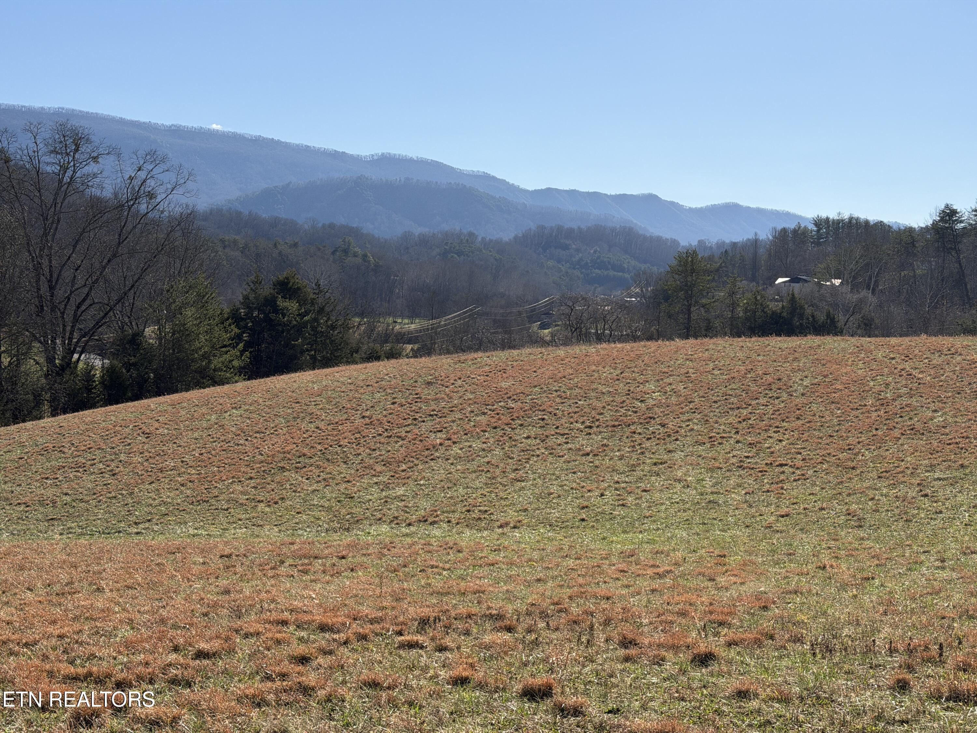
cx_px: 488
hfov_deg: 39.7
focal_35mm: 48
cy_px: 366
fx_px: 1355
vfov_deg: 30.3
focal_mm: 6.76
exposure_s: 1/5587
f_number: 1.78
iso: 64
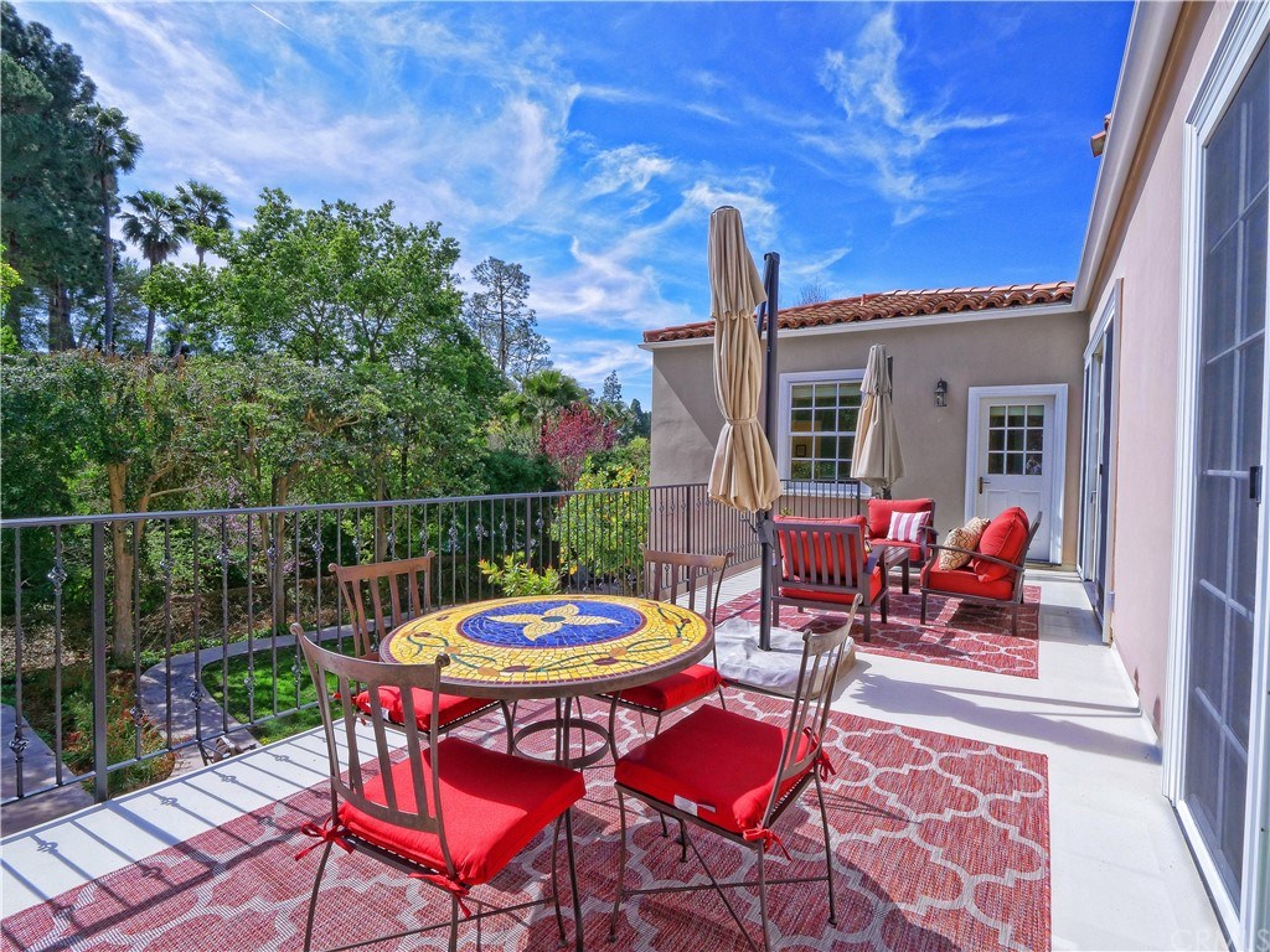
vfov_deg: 78.1
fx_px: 587
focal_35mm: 16
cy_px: 476
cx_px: 635
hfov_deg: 94.5
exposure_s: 1/160
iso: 320
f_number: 14
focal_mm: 8
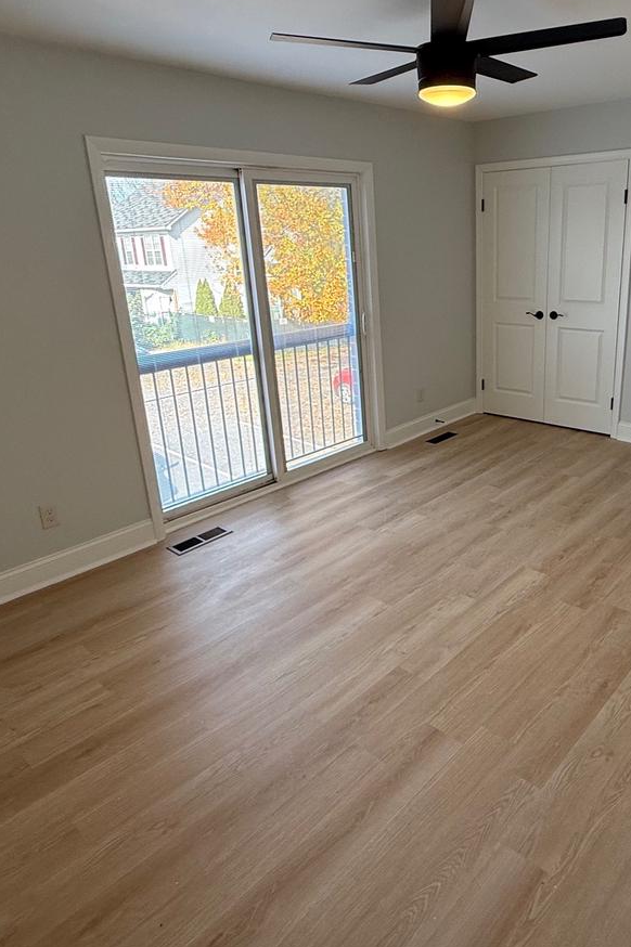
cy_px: 429
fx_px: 631
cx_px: 430
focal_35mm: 24
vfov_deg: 73.6
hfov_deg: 51.9
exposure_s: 1/120
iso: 80
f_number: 2.2
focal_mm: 2.22
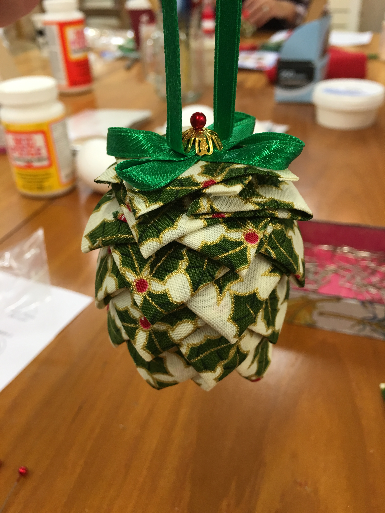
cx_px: 192
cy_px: 256
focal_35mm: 29
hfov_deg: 48.2
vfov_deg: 61.7
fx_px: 430
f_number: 2.2
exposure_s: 1/33
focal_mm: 4.15
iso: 40
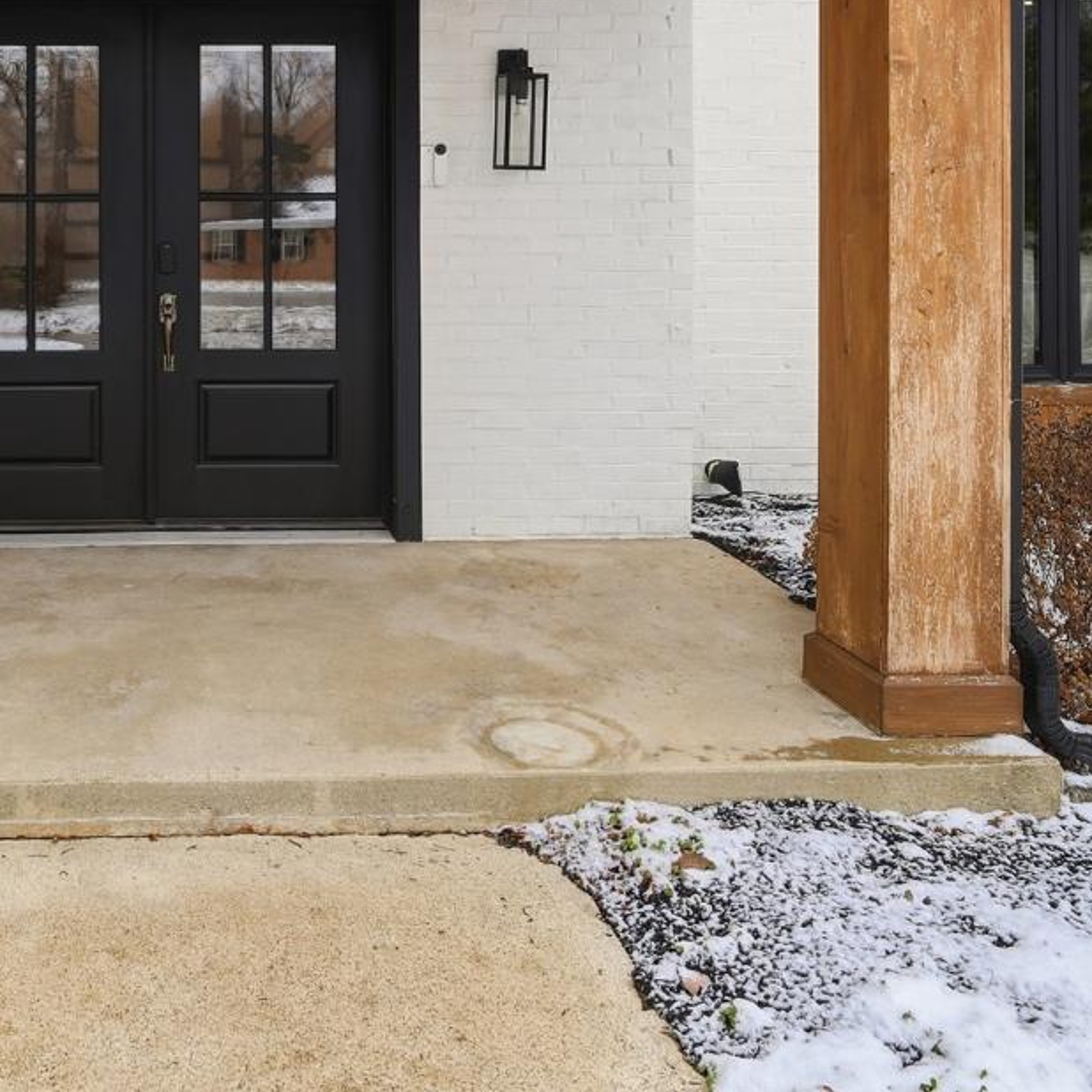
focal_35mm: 33
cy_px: 224
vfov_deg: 47.2
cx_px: 166
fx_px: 1178
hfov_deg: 46.2
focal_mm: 16
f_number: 5.6
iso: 100
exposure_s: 1/2500
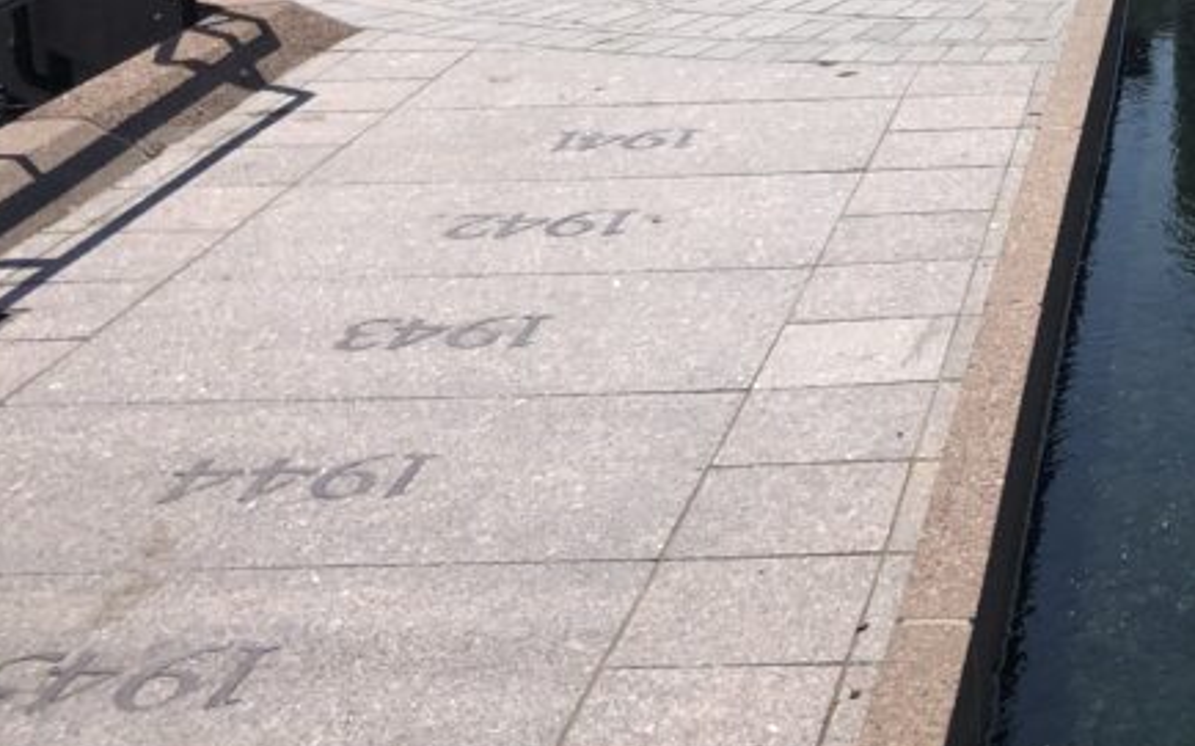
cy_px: -6
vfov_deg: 18.1
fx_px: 2279
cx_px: 1313
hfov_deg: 27.0
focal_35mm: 70
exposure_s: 1/4425
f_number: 1.8
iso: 20
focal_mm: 3.99
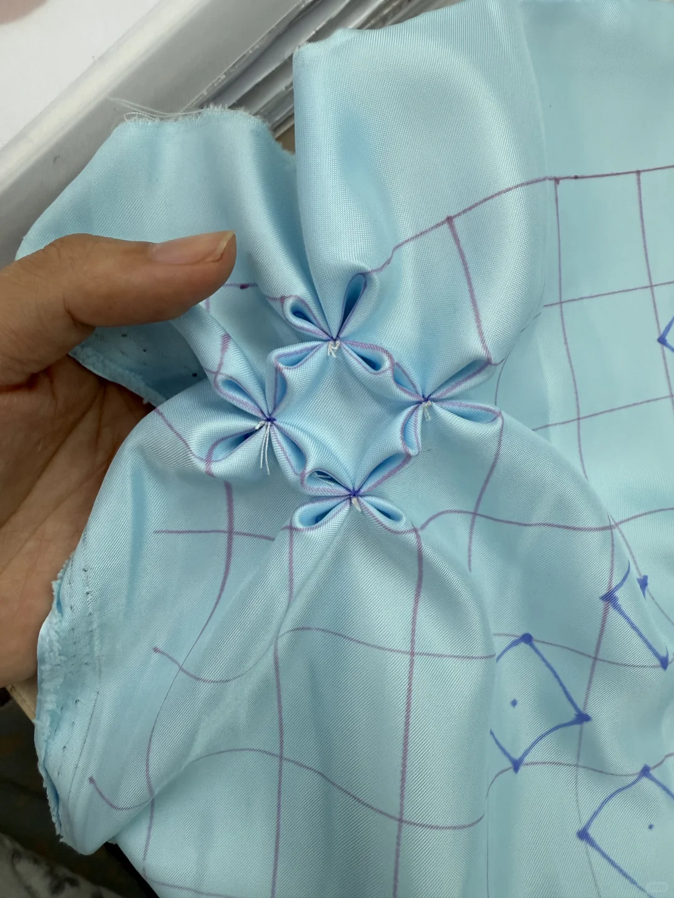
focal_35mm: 24
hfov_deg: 56.8
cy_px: 449
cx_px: 337
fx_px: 623
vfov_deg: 71.6
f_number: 2.2
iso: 100
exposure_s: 1/99
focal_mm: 2.22
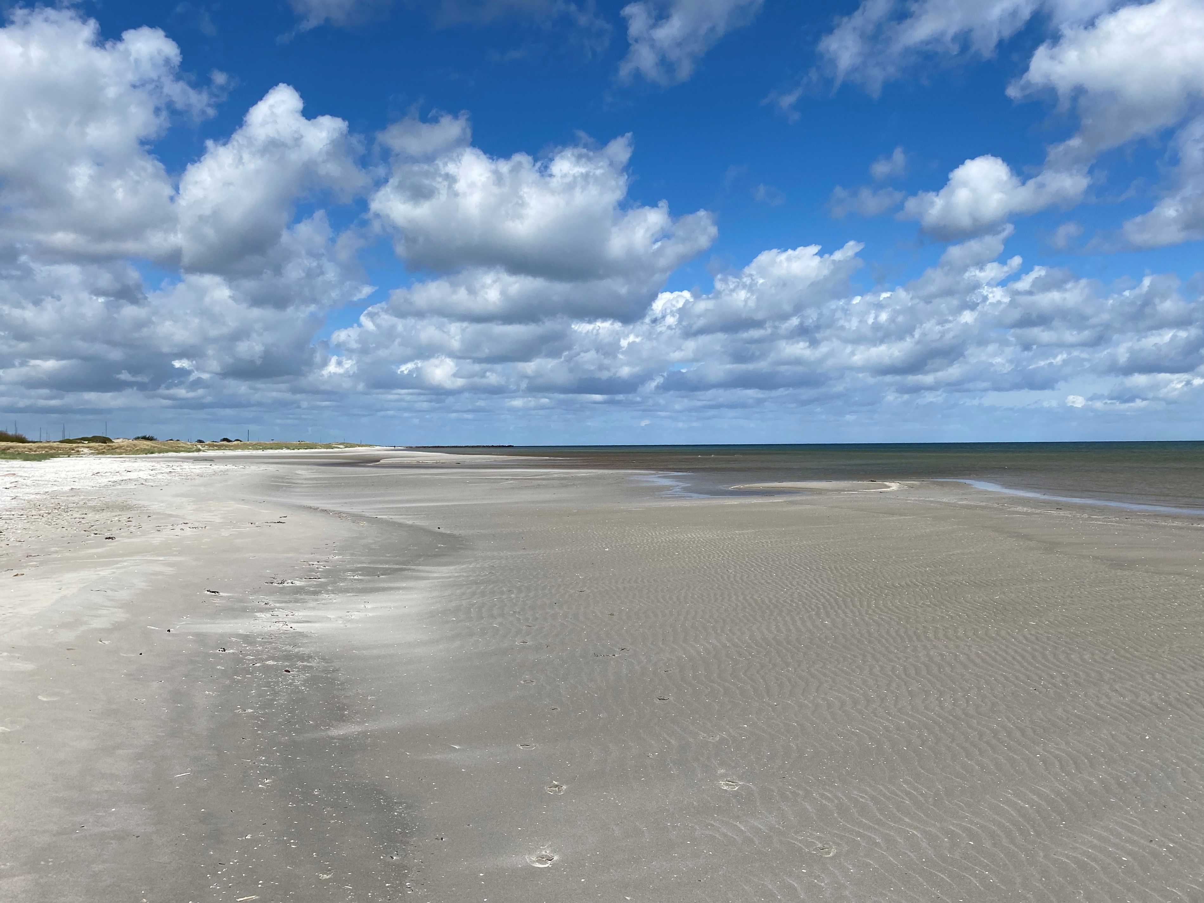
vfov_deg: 53.1
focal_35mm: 26
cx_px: 602
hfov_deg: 67.3
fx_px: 904
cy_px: 452
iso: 32
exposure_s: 1/6803
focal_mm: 4.25
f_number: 1.8
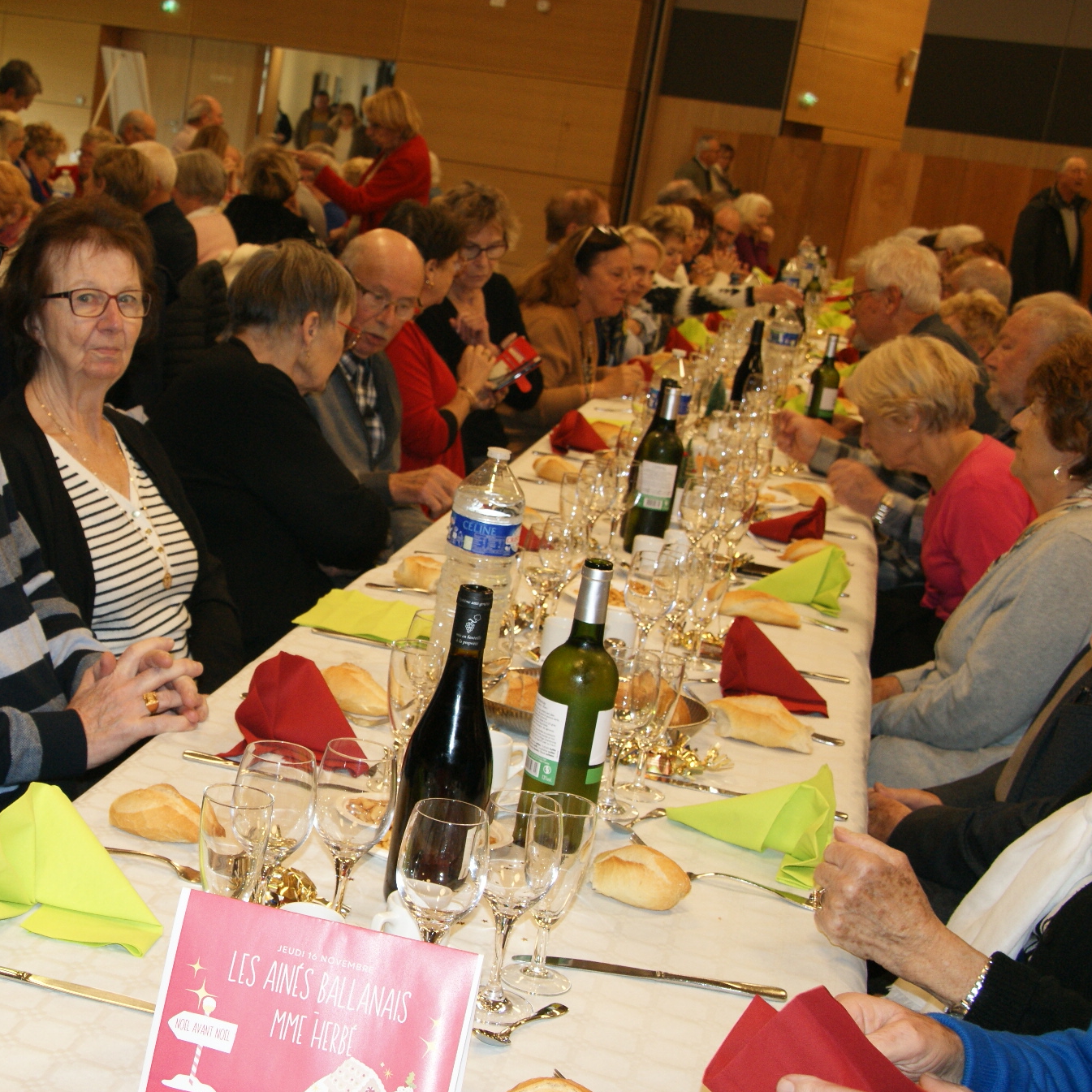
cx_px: 300
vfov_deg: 32.8
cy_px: 545
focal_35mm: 52
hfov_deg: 32.3
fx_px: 1856
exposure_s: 1/60
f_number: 5.6
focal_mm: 24
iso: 400
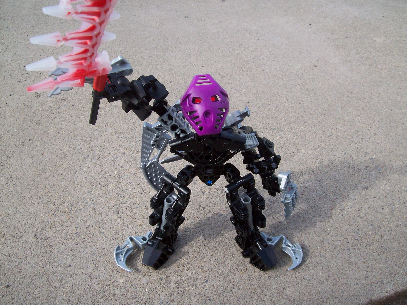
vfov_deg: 39.7
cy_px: 152
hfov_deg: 51.4
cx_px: 204
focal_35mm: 36
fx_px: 423
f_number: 4.8
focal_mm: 6
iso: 80
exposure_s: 1/448
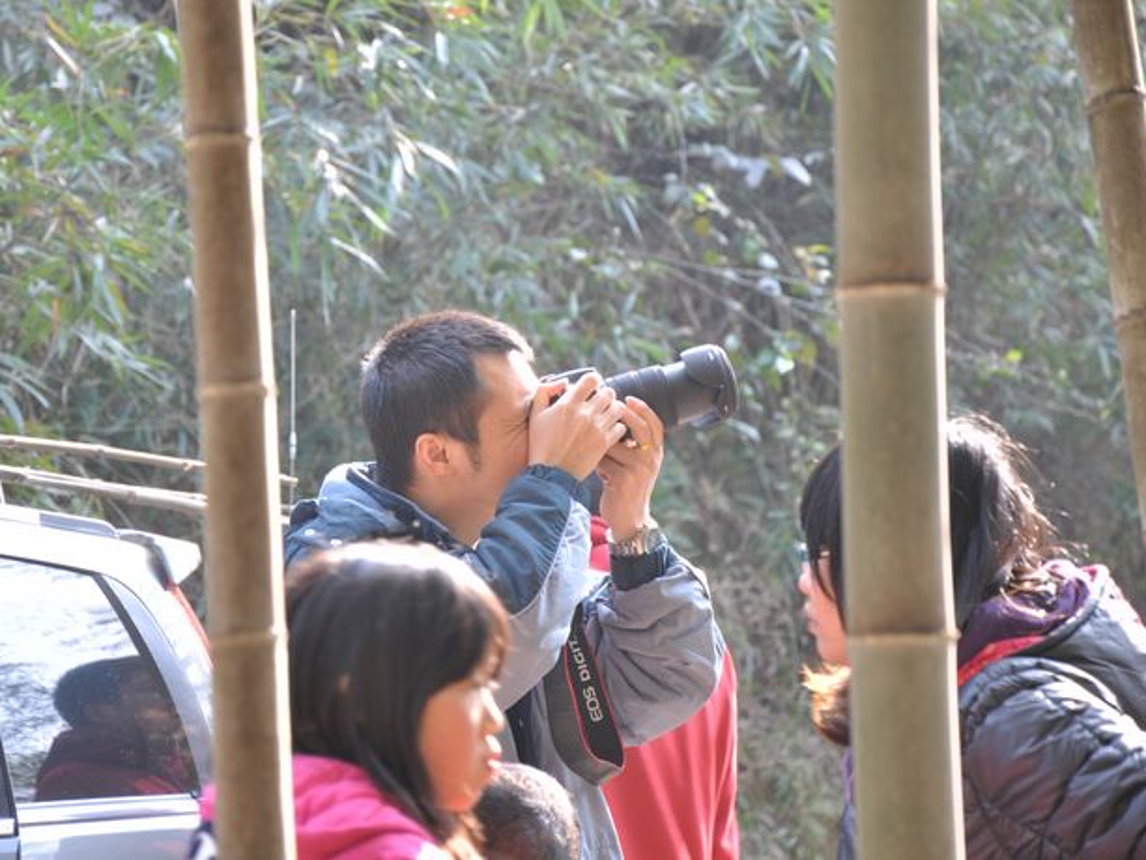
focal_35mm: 173
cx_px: 505
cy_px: 432
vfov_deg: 8.6
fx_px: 5713
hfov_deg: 11.5
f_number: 5.6
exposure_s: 1/25
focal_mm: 105
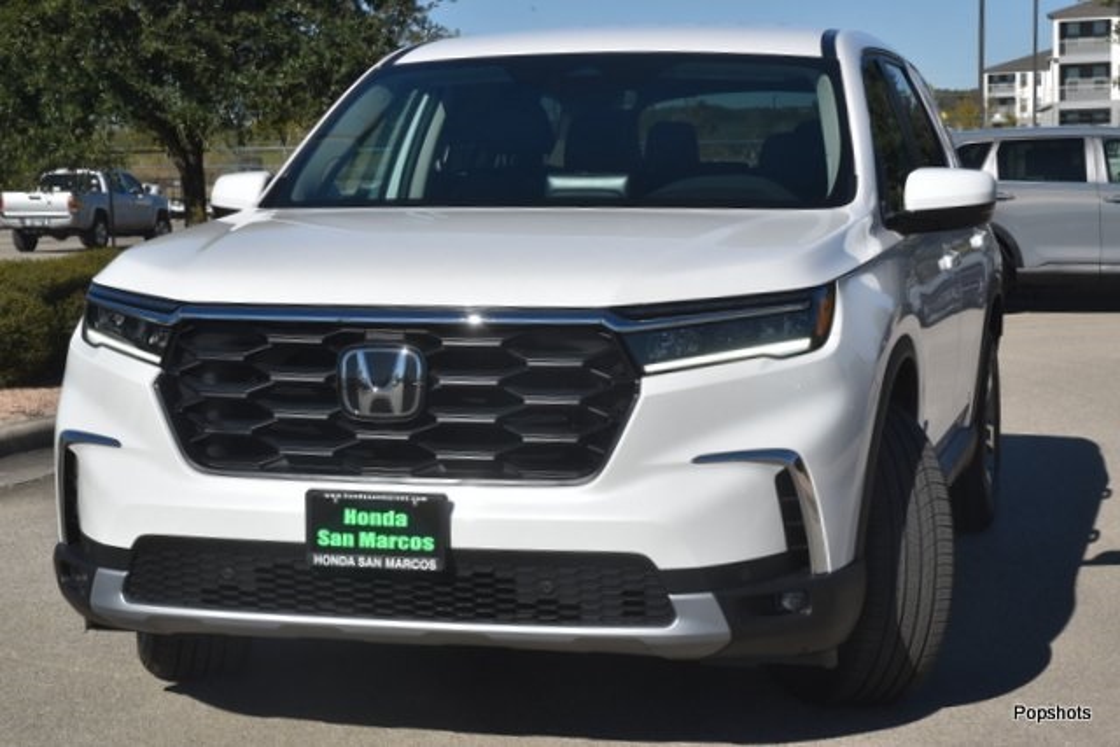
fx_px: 2240
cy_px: 374
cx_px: 560
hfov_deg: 28.1
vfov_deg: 18.9
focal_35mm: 72
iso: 200
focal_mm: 48
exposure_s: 1/640
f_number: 13
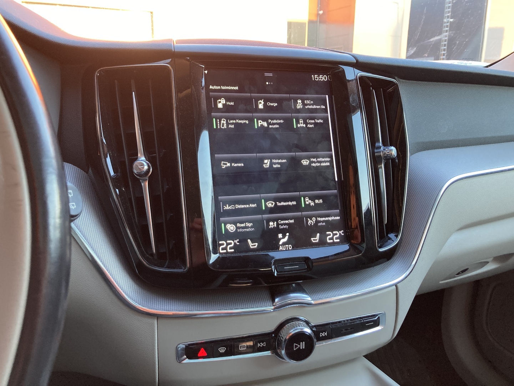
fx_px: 416
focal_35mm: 28
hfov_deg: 63.4
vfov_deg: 49.7
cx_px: 257
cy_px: 193
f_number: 1.8
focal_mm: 3.99
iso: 200
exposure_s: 1/60
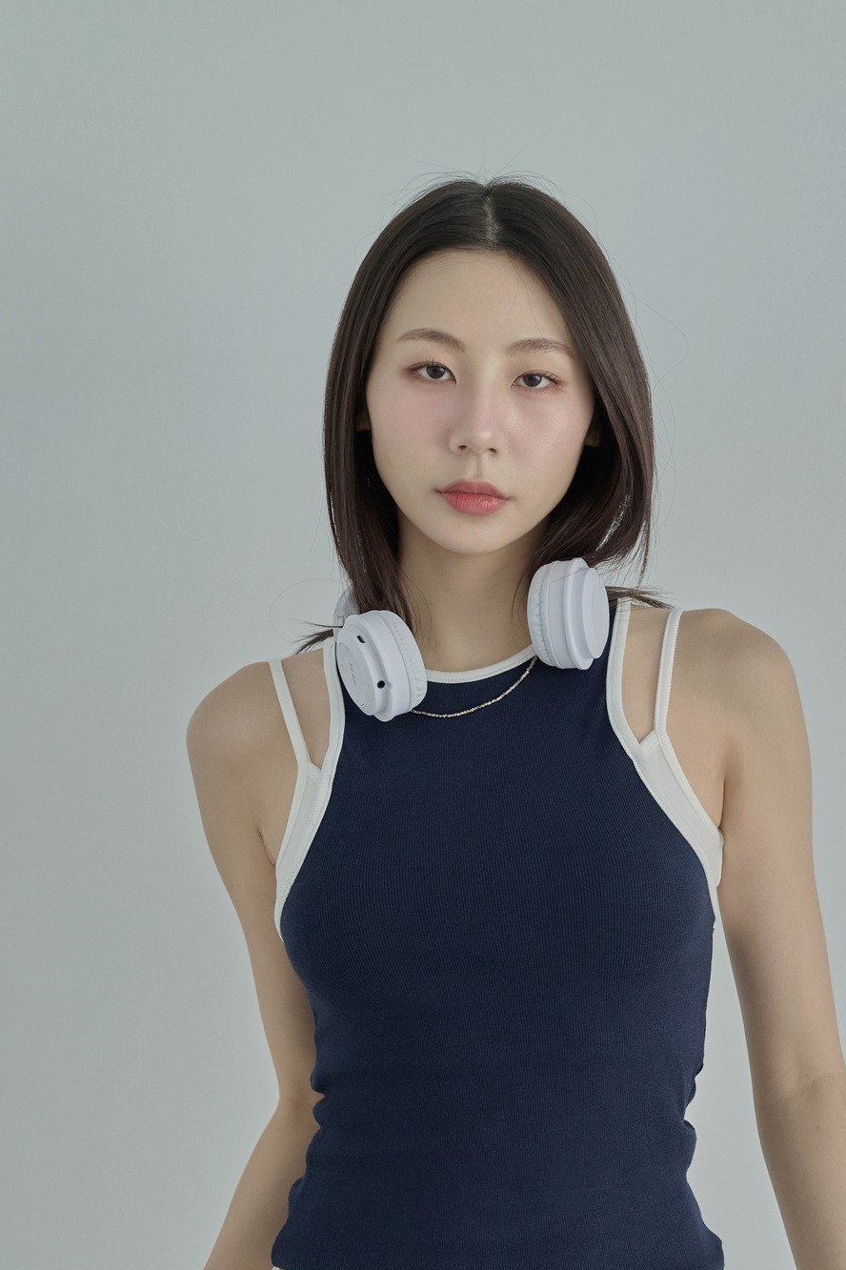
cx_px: 483
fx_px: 3174
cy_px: 1000
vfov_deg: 22.3
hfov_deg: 15.2
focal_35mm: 90
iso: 800
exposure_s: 1/125
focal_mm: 50
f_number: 3.5
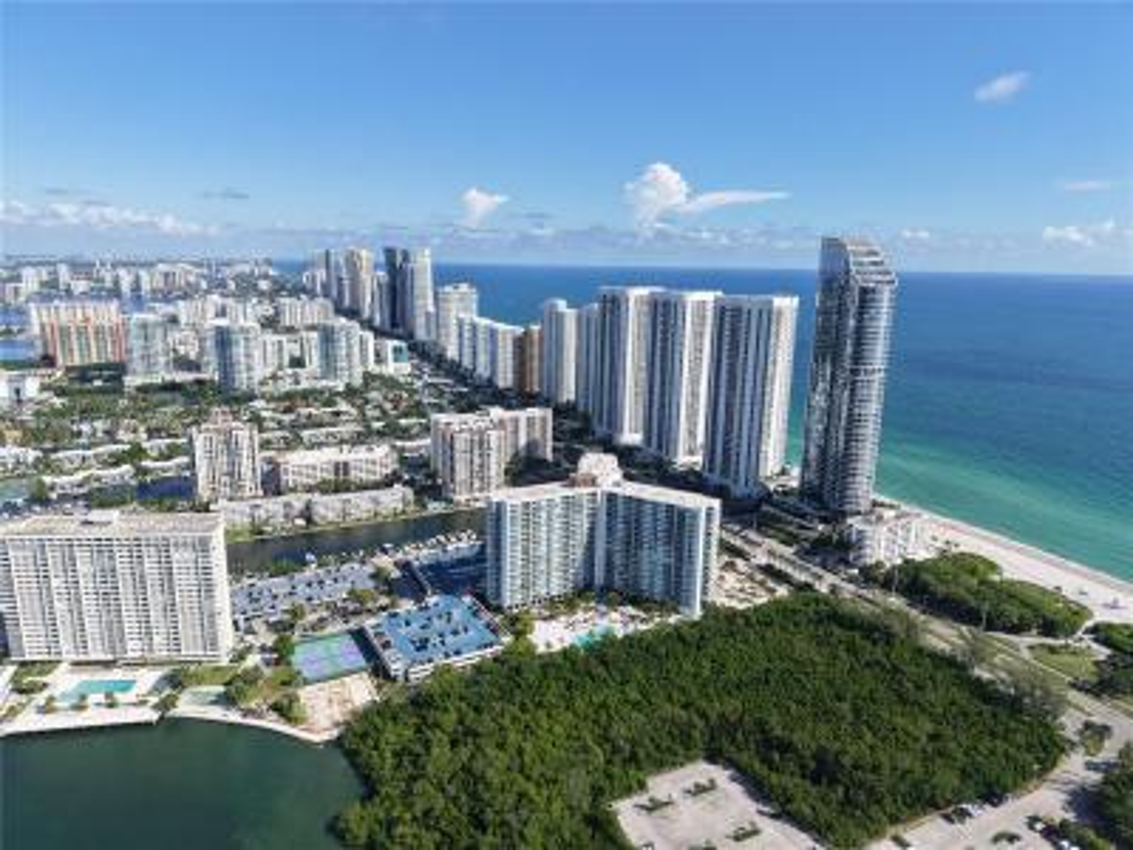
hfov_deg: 71.6
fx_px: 786
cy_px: 425
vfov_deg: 56.8
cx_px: 566
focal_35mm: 24
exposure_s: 1/3200
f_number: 1.8
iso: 140
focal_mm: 8.67
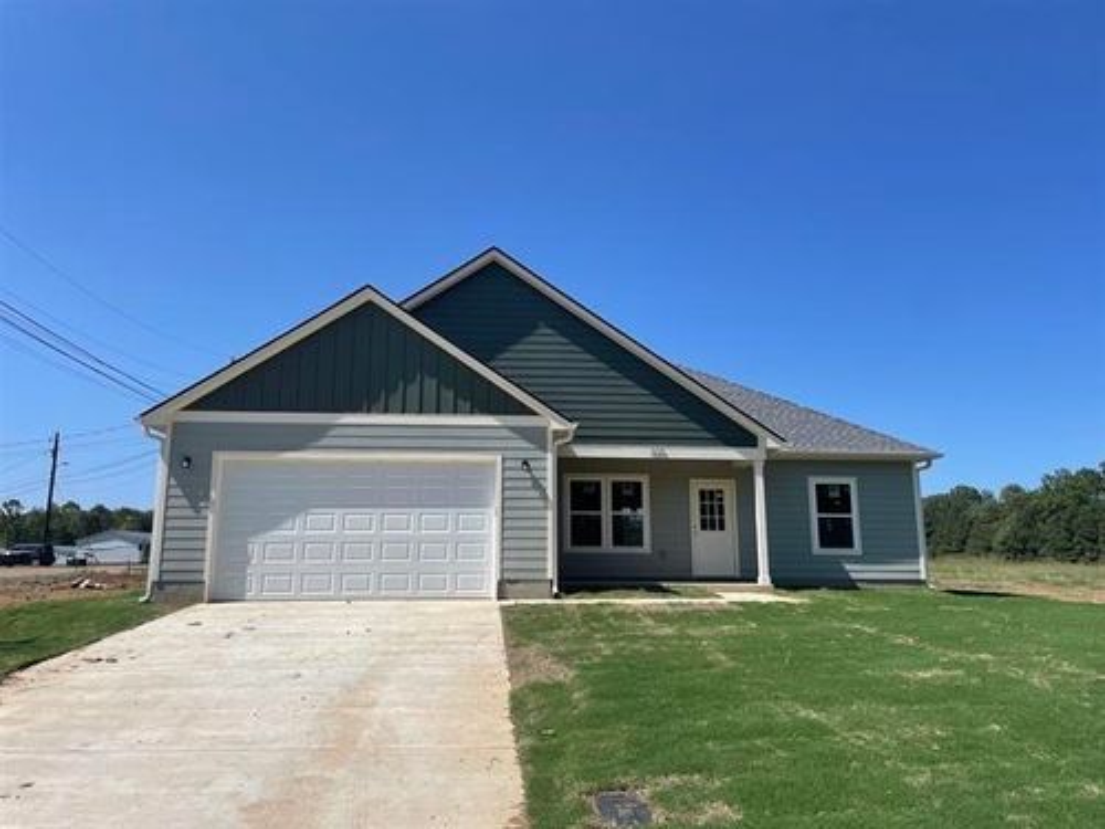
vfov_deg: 53.1
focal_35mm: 26
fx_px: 830
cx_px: 552
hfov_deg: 67.3
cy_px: 414
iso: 32
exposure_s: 1/4831
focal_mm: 4.2
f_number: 1.6
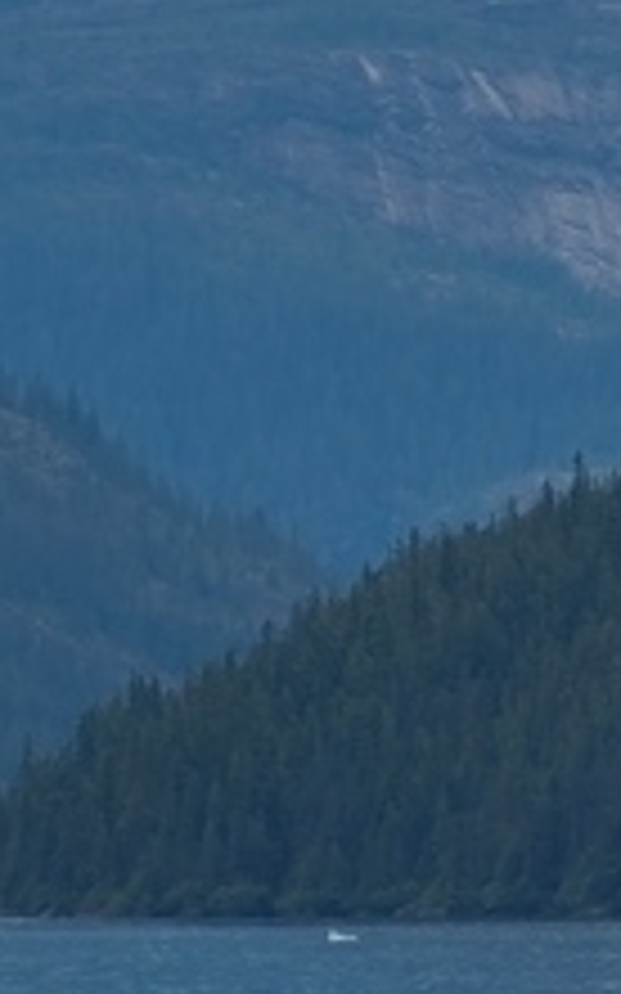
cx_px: 342
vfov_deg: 1.7
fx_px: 33545
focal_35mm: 1238
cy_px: -225
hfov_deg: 1.1
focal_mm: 210
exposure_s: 1/500
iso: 100
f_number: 6.3
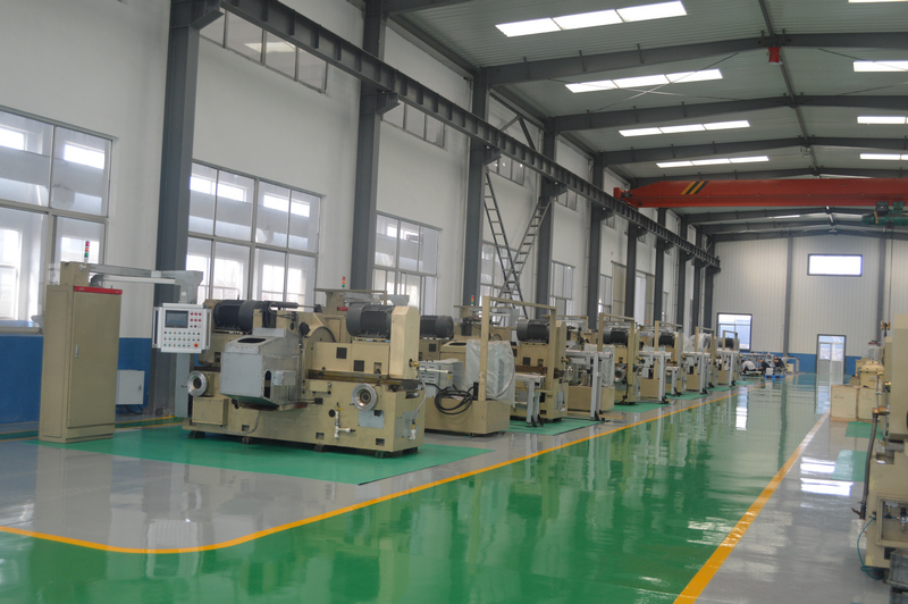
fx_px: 907
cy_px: 302
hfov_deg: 53.2
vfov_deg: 36.8
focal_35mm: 36
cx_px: 454
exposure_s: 1/80
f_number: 4.5
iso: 400
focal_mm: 24
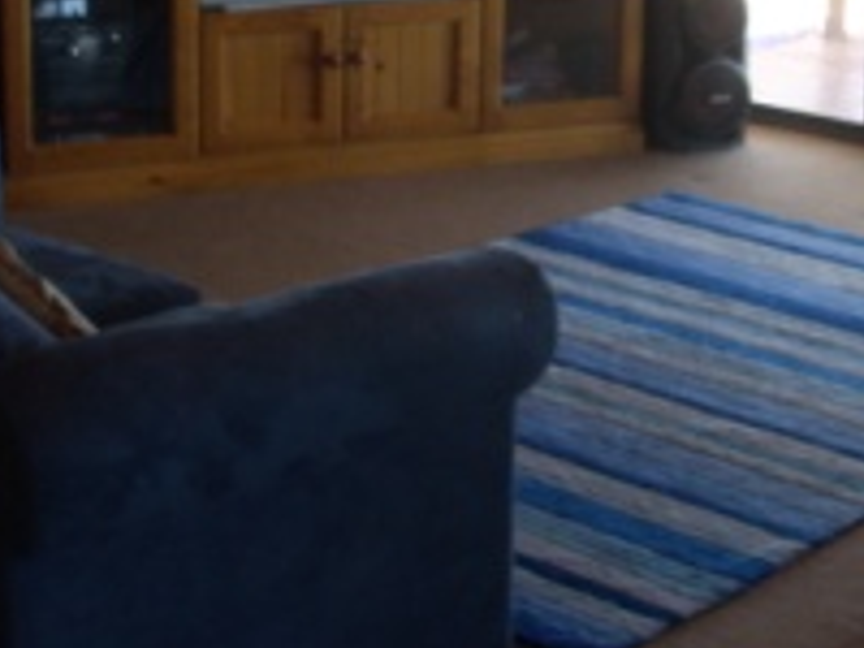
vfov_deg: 17.5
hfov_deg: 23.4
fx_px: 2072
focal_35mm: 83
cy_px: 65
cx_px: 592
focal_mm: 6.2
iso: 64
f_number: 2.8
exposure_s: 1/30
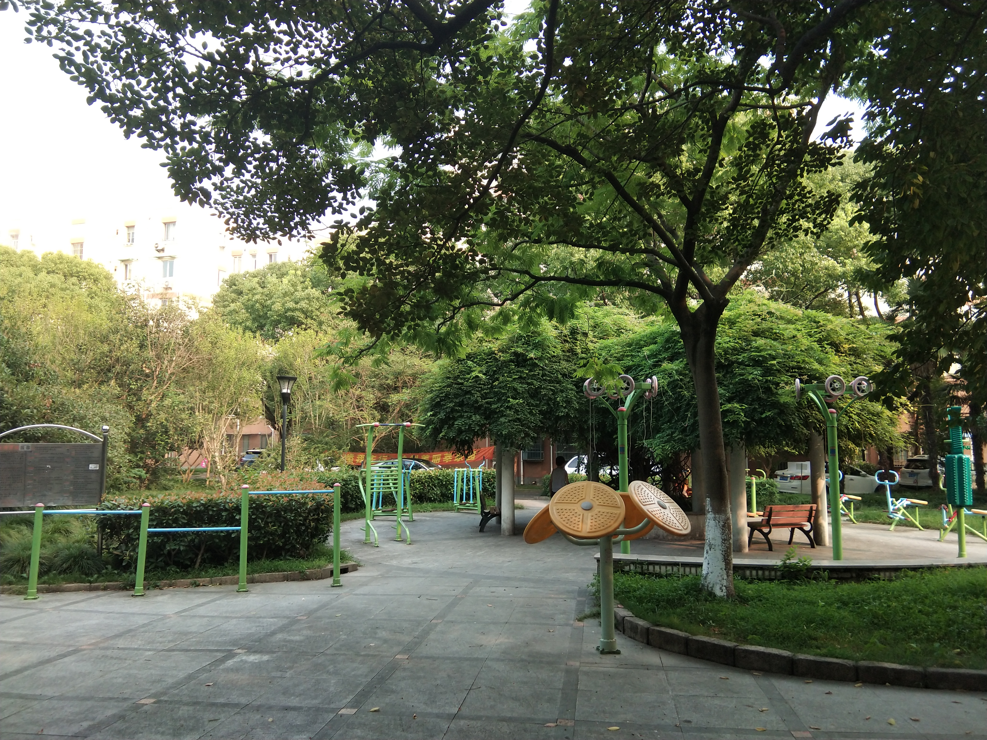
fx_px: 884
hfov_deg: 58.4
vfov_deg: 45.4
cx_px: 494
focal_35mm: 31
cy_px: 370
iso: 50
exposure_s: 1/100
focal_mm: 3.69
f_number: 2.2
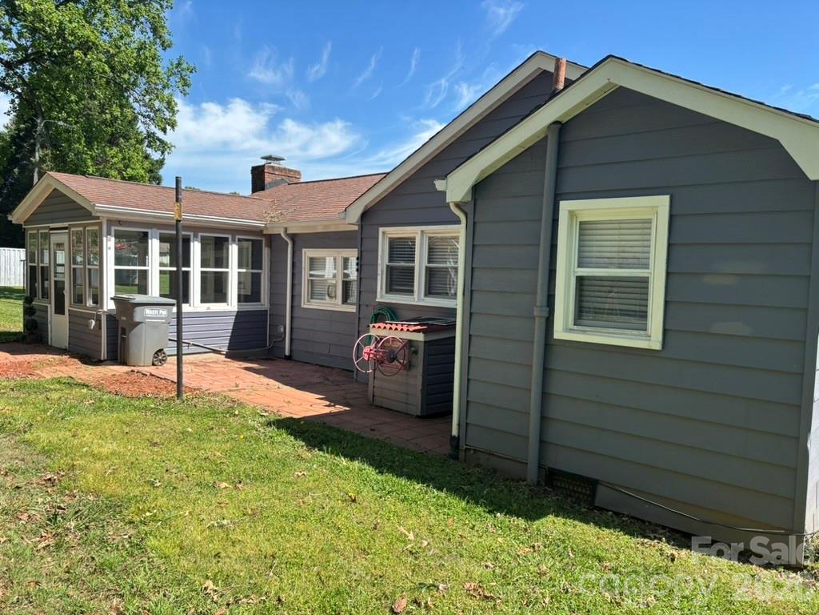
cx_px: 410
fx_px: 615
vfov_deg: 53.1
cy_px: 308
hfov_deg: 67.3
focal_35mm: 26
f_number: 1.6
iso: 50
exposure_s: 1/1418
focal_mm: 5.96
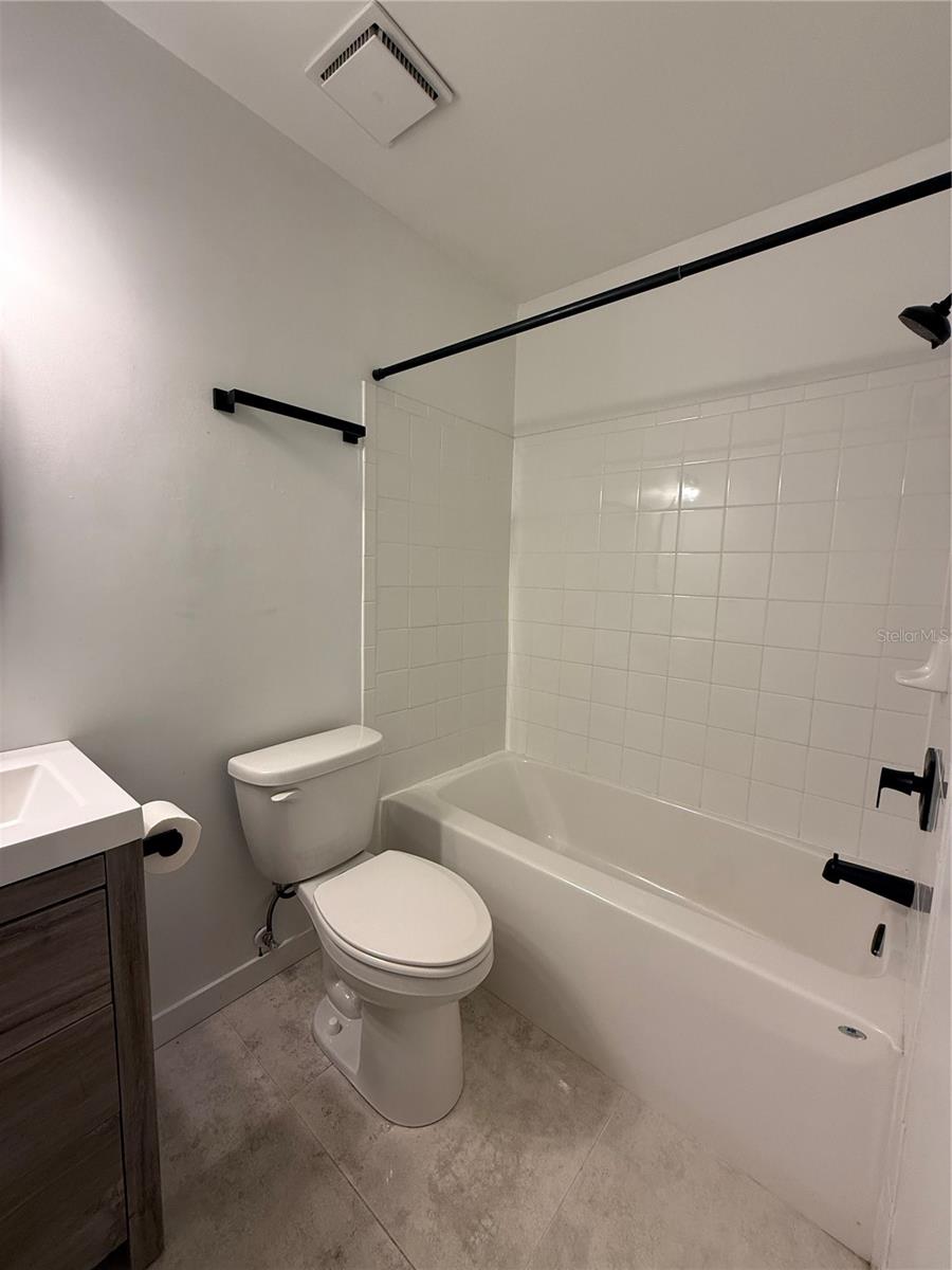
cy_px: 635
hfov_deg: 85.7
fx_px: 513
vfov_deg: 102.1
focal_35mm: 14
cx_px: 476
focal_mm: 2.22
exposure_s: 1/120
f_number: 2.2
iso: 160
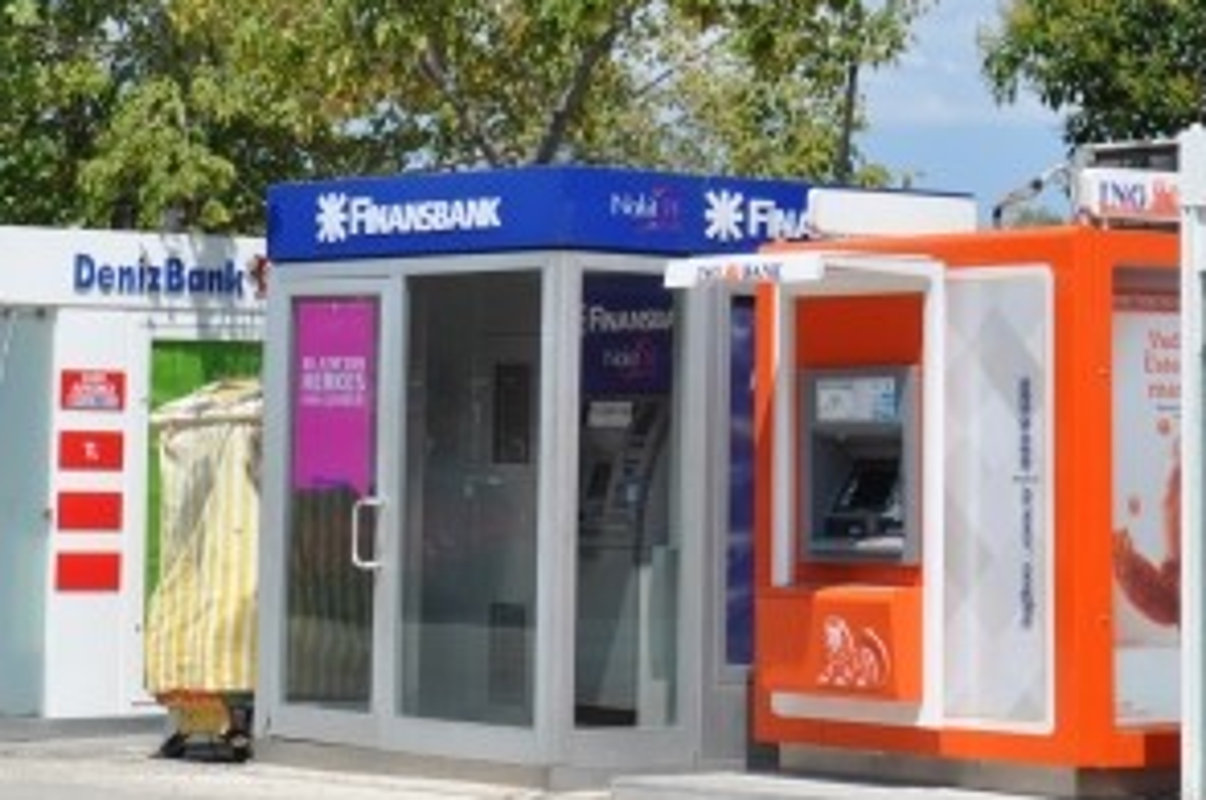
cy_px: 121
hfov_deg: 15.8
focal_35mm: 130
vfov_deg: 10.5
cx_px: 648
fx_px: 4348
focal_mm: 38
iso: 200
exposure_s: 1/160
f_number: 13
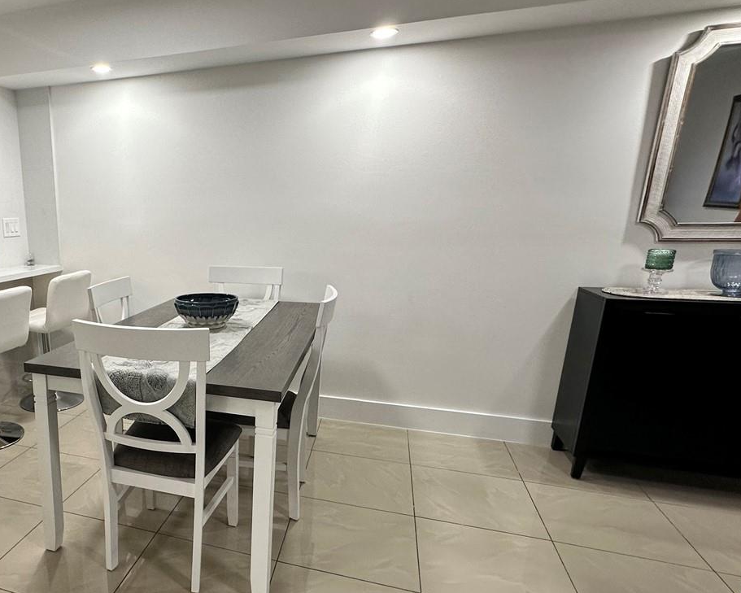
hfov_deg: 65.4
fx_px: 526
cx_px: 174
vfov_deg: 58.3
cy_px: 354
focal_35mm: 24
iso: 160
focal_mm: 2.22
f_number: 2.2
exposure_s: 1/120
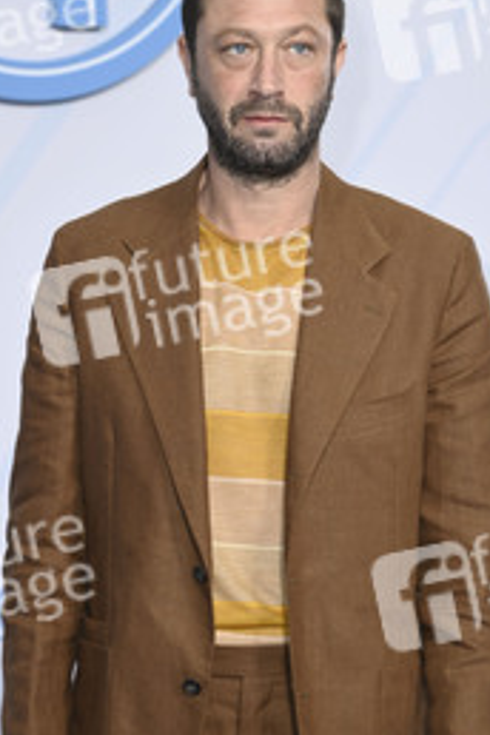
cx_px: 259
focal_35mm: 209
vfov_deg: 9.8
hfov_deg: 6.6
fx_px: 4267
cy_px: 442
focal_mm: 135
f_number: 5.6
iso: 400
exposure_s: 1/200
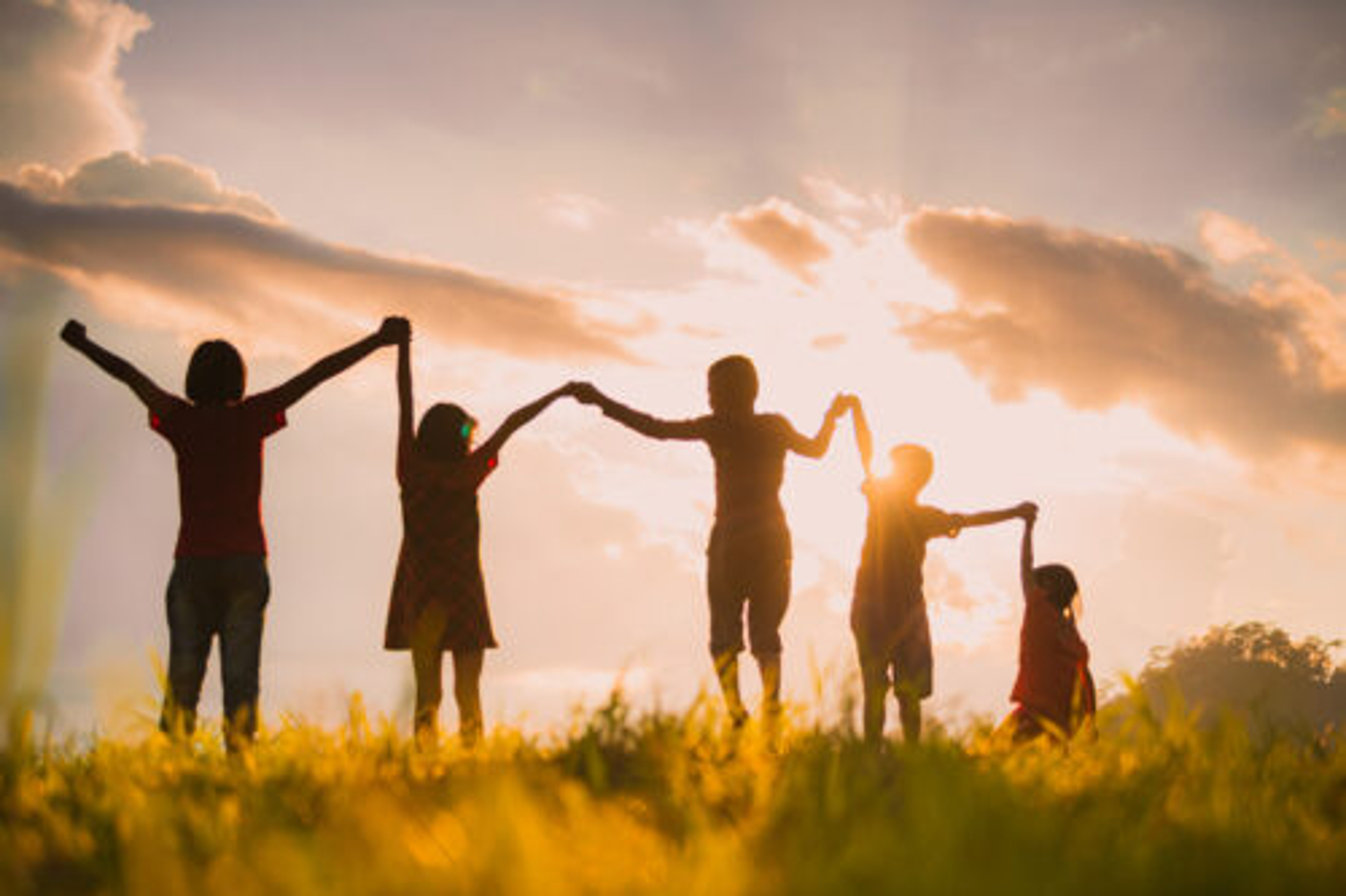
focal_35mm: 70
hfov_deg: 28.9
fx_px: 2616
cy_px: 448
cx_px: 673
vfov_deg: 19.4
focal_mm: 70
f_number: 2.8
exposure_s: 1/2000
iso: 100
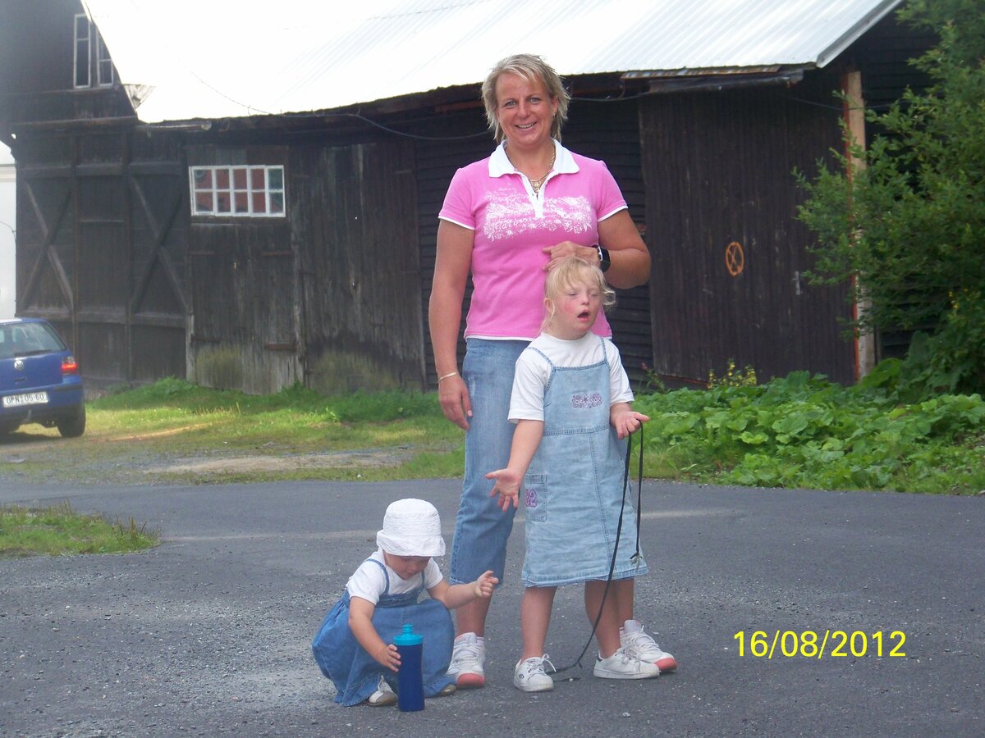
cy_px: 369
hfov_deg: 15.9
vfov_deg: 12.0
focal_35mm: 124
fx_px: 3528
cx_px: 492
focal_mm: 21.1
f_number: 3.2
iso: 200
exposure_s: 1/640
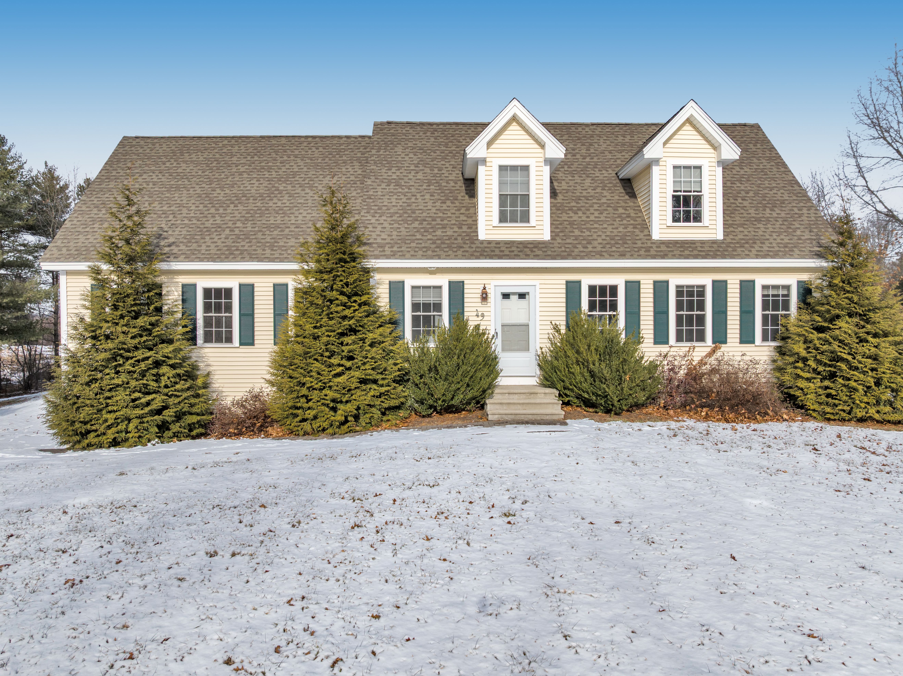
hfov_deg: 71.6
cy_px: 338
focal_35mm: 24
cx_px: 452
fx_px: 626
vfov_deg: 56.8
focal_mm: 12.29
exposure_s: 1/60
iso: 100
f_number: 2.8
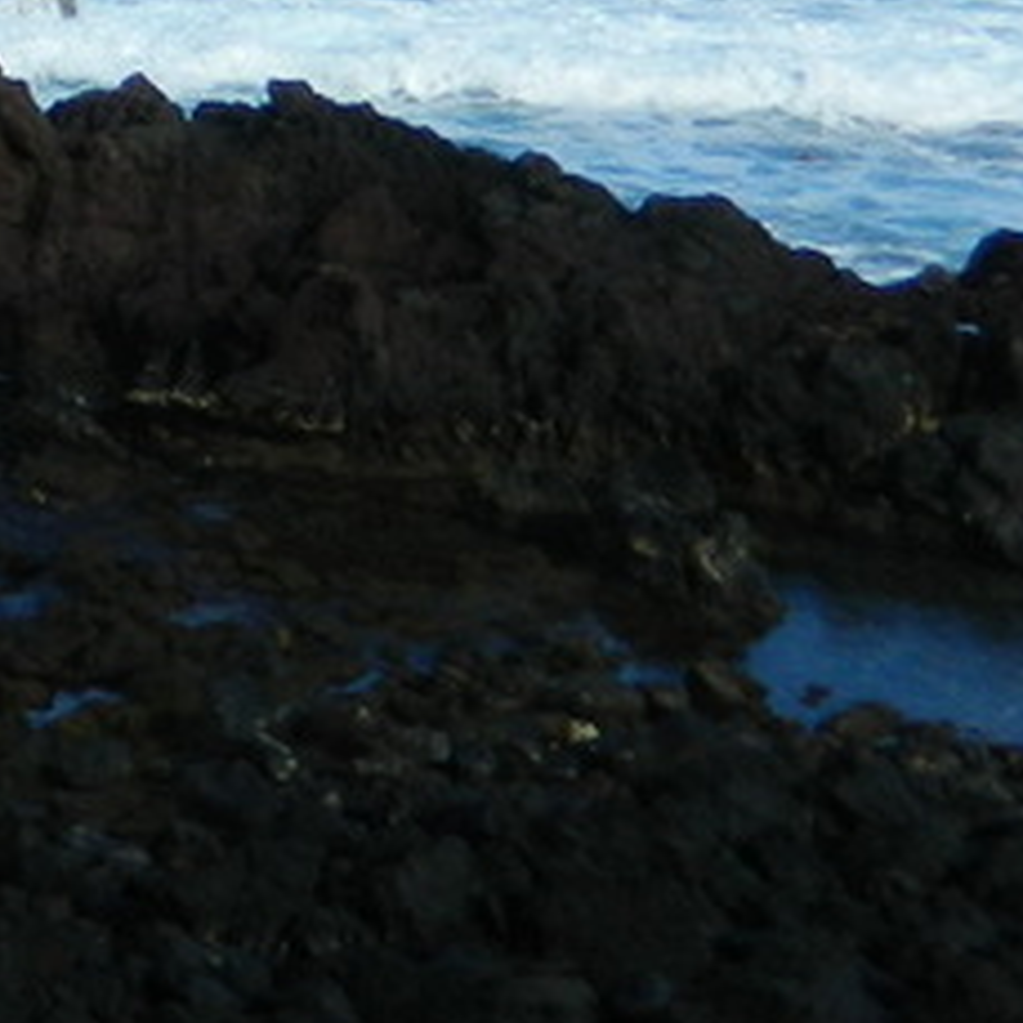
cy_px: -344
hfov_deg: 15.0
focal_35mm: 99
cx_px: -867
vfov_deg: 16.5
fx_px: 3310
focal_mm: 4.5
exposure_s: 1/160
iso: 80
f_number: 8.7
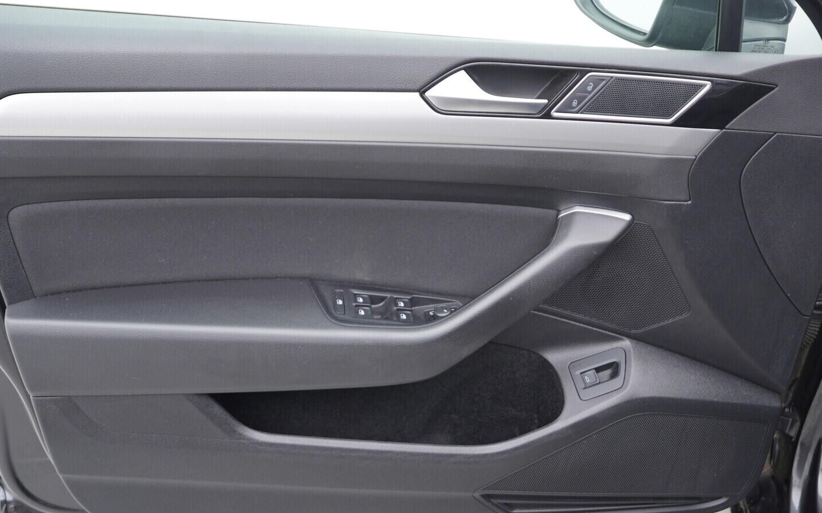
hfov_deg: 52.8
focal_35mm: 37
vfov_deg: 34.4
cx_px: 413
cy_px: 262
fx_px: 829
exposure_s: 1/40
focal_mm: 24
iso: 200
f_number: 2.8
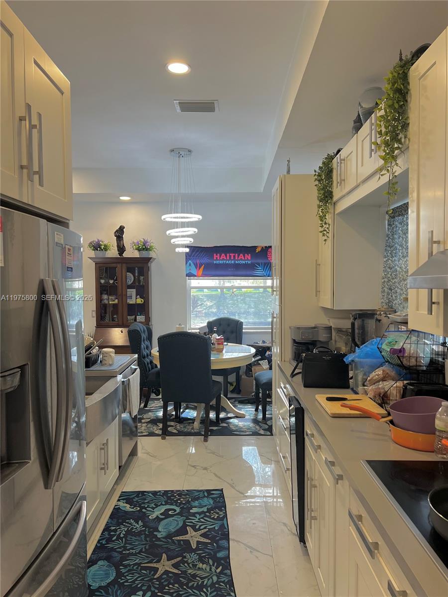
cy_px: 298
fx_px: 449
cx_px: 224
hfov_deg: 53.1
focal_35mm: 26
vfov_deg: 67.3
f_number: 1.5
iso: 125
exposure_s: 1/120
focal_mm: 5.7
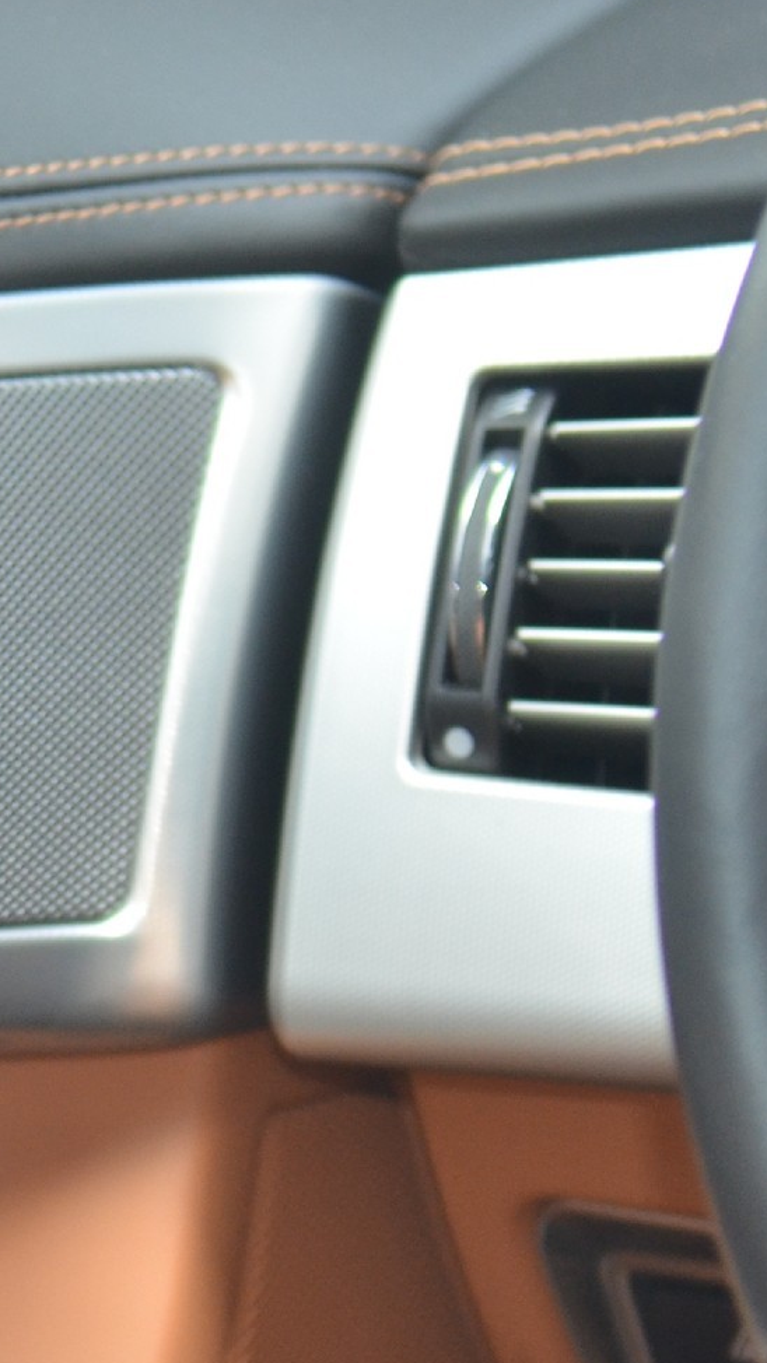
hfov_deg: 5.4
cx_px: -647
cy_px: 919
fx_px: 8001
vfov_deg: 9.7
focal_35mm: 221
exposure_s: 1/60
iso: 800
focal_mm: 55
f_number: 2.8
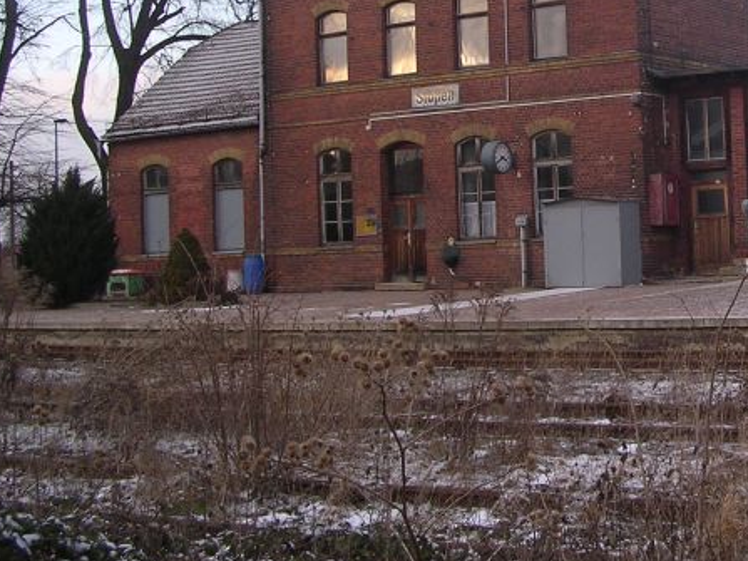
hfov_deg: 27.7
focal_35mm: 68
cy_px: 141
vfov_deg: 21.4
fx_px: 1469
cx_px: 643
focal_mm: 5.8
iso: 100
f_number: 2.8
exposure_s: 1/188
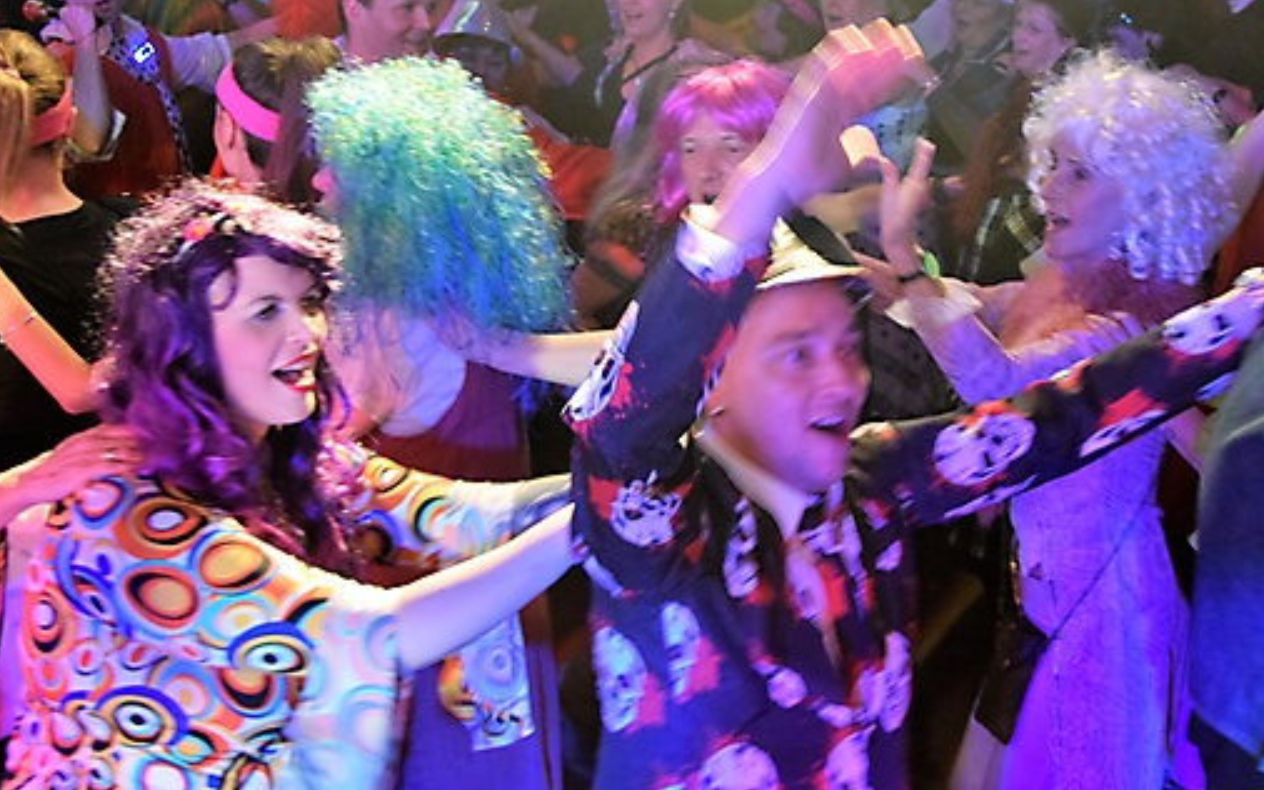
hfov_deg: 35.1
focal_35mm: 58
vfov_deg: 22.3
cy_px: 330
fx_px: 1998
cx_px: 714
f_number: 4.2
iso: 2500
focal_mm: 32
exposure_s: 1/60
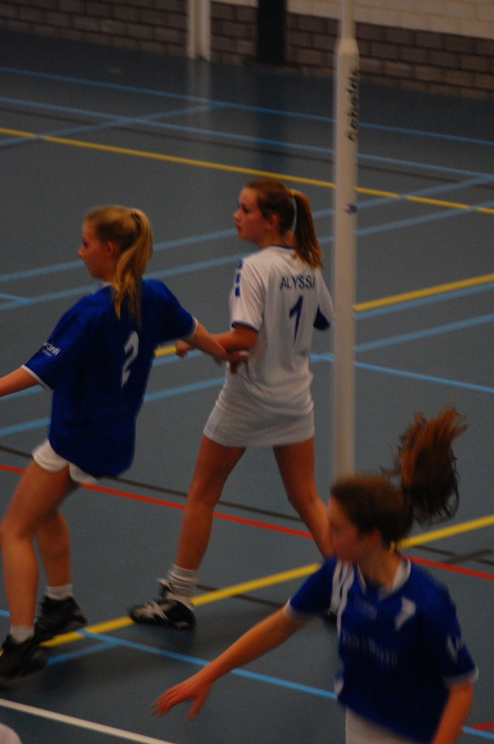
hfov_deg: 7.6
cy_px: 372
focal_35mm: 180
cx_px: 247
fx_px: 3715
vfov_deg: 11.4
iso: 800
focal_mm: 120
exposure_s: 1/60
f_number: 4.8
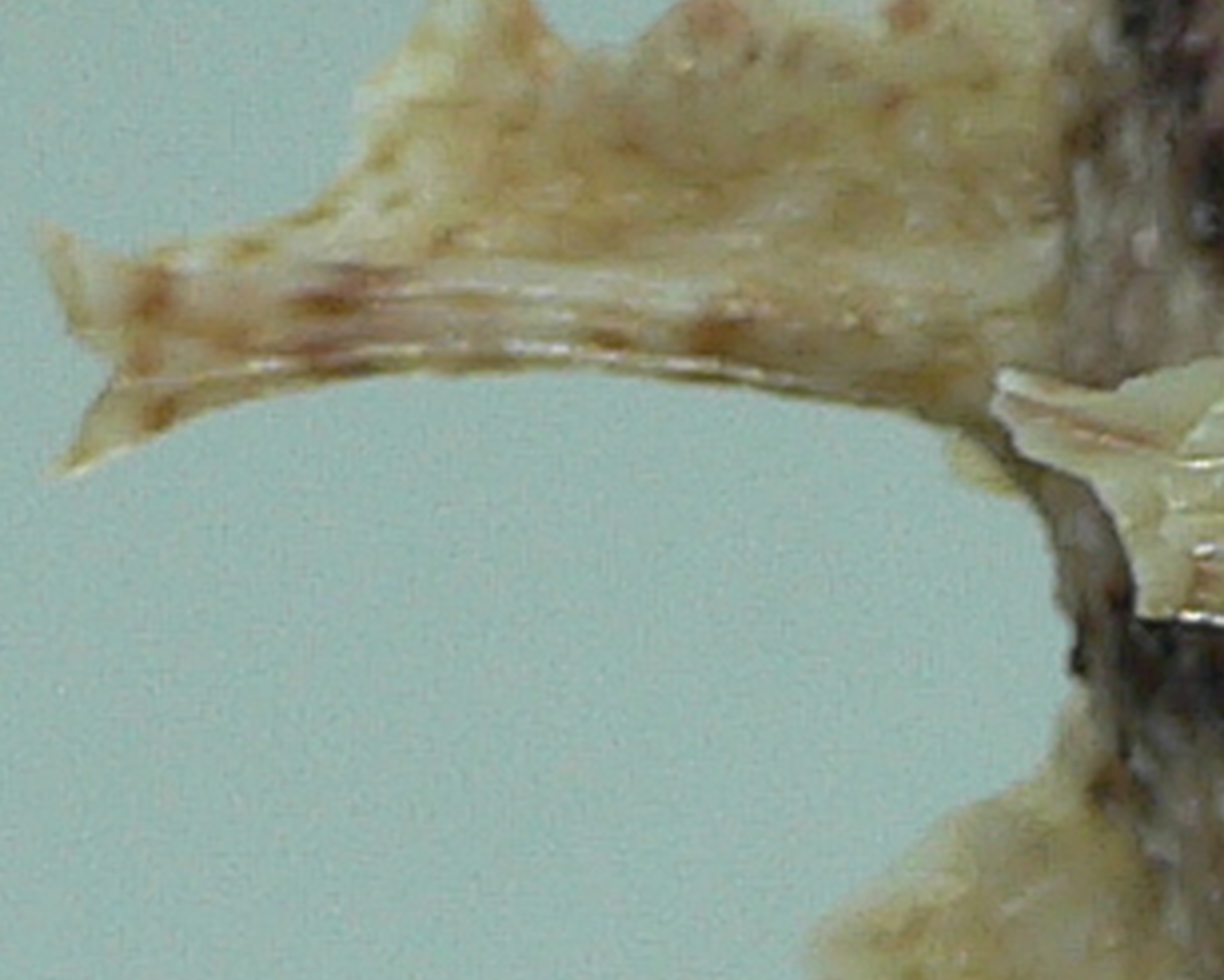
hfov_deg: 8.2
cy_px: 470
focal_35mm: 224
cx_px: 2380
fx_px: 8120
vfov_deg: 6.9
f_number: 2.8
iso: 80
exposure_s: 1/60
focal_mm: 4.6
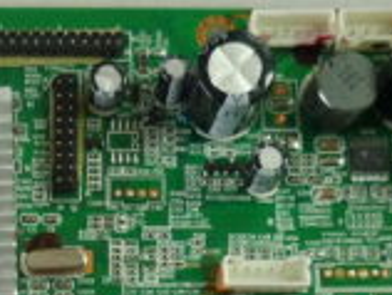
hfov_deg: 15.7
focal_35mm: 125
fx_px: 1418
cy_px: 216
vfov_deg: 11.9
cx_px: 102
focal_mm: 5.5
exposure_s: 1/30
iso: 250
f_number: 2.8
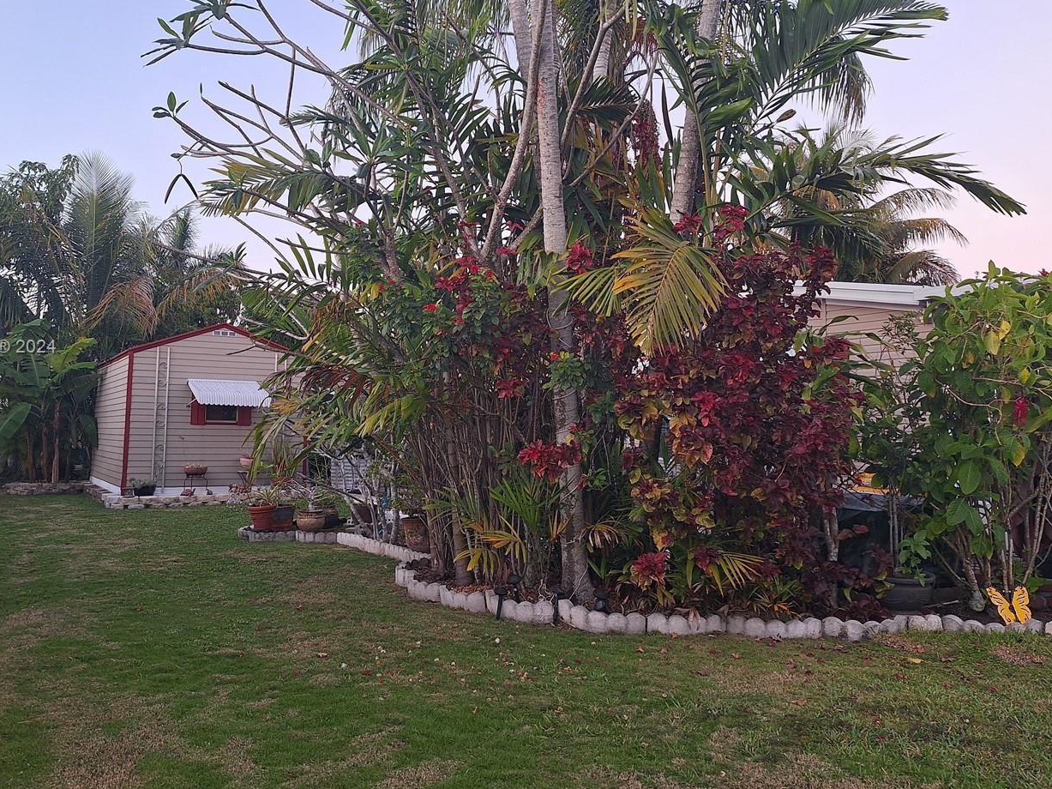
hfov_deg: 59.8
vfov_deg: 46.7
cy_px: 348
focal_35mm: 30
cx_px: 468
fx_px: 912
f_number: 1.8
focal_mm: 5.54
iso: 64
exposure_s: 1/60
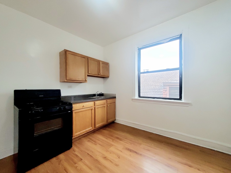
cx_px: 116
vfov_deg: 89.9
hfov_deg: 106.2
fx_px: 87
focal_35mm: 13
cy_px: 86
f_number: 2.2
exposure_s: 1/60.2
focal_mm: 1.8
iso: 250
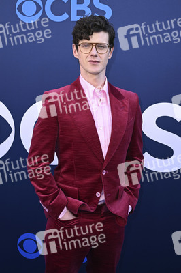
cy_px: 136
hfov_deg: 26.4
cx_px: 90
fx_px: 385
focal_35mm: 51
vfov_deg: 38.9
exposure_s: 1/200
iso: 400
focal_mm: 51
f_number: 5.6
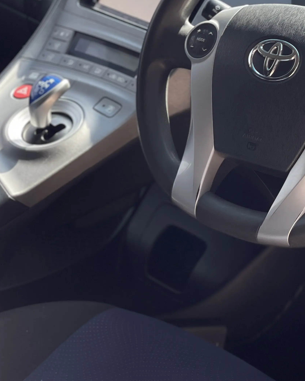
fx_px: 1354
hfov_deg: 12.8
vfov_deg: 16.0
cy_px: 144
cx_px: 258
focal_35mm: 120
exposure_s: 1/121
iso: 25
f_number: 2.2
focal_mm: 7.5
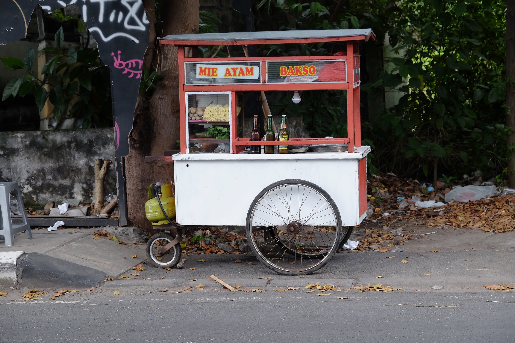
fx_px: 1187
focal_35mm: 83
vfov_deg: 16.5
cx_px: 258
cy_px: 172
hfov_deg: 24.5
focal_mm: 55
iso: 1600
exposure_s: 1/60
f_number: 5.6
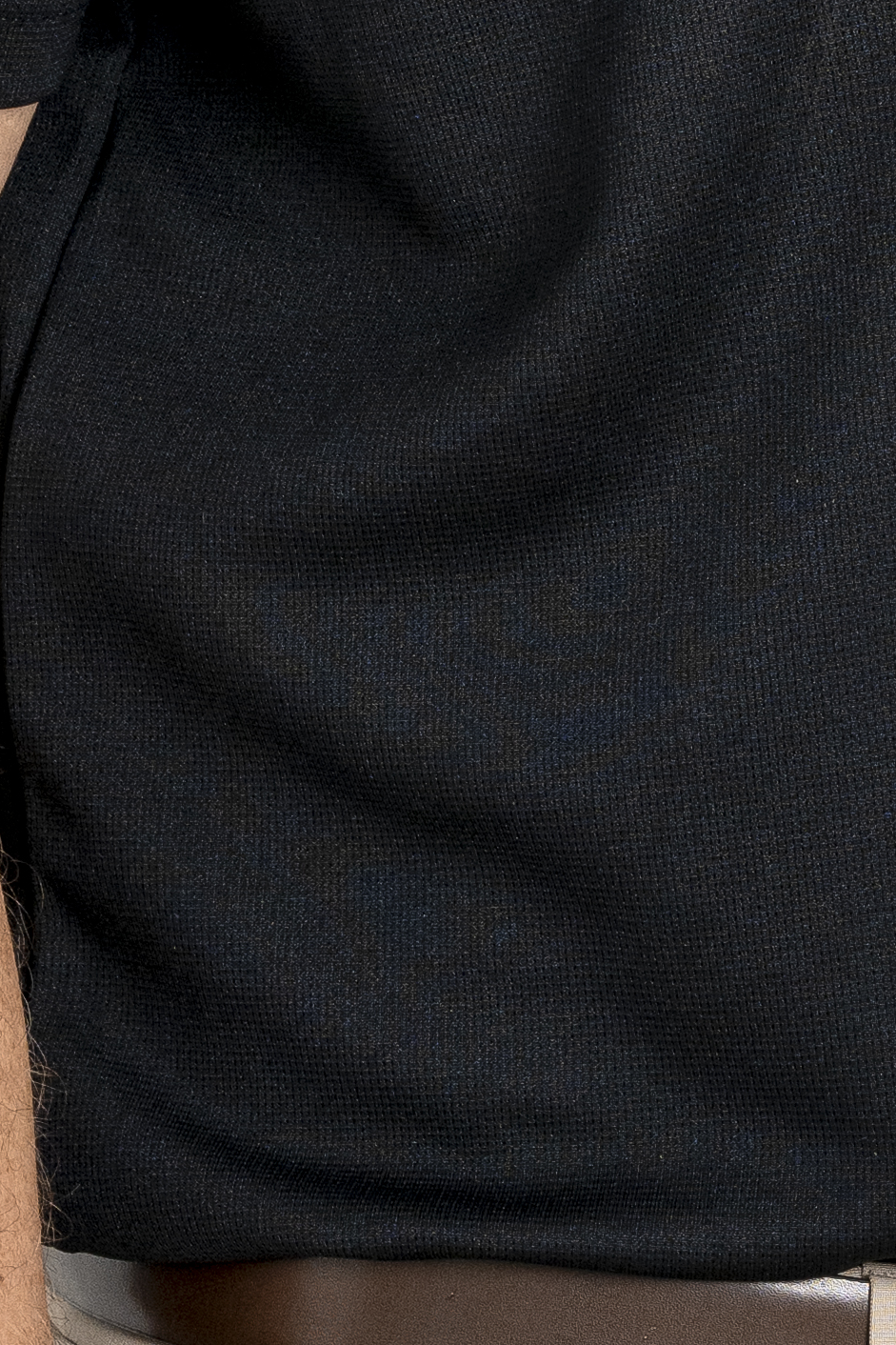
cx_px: 1145
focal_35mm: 497
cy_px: -737
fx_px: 18558
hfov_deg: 2.8
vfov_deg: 4.1
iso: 320
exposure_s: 1/200
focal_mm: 85
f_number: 7.1
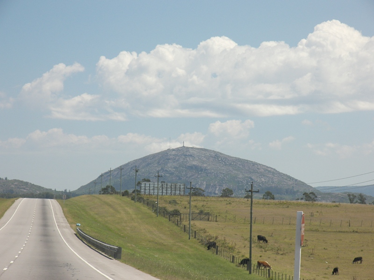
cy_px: 140
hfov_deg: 14.1
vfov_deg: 10.6
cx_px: 187
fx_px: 1513
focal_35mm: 140
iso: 100
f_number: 4.1
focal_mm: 29.4
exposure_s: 1/1000
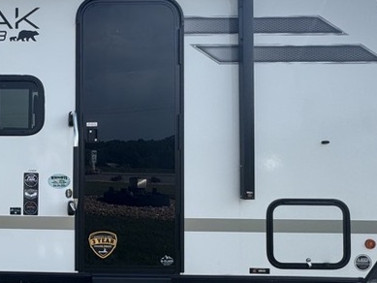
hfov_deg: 45.7
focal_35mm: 36
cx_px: 27
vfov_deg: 39.7
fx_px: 392
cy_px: 142
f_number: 2.2
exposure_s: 1/1477
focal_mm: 2.22
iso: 50
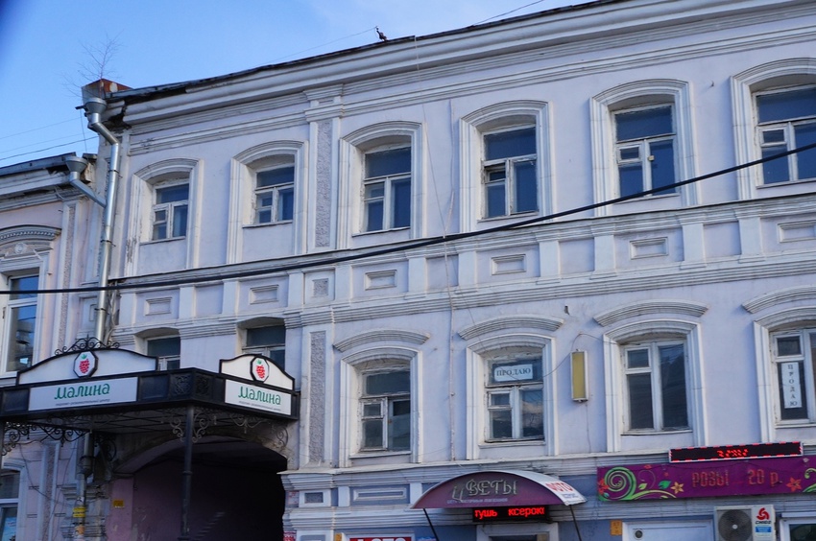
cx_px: 408
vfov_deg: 47.8
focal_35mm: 27
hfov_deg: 67.5
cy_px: 270
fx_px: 611
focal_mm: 18
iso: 400
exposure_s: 1/400
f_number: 8
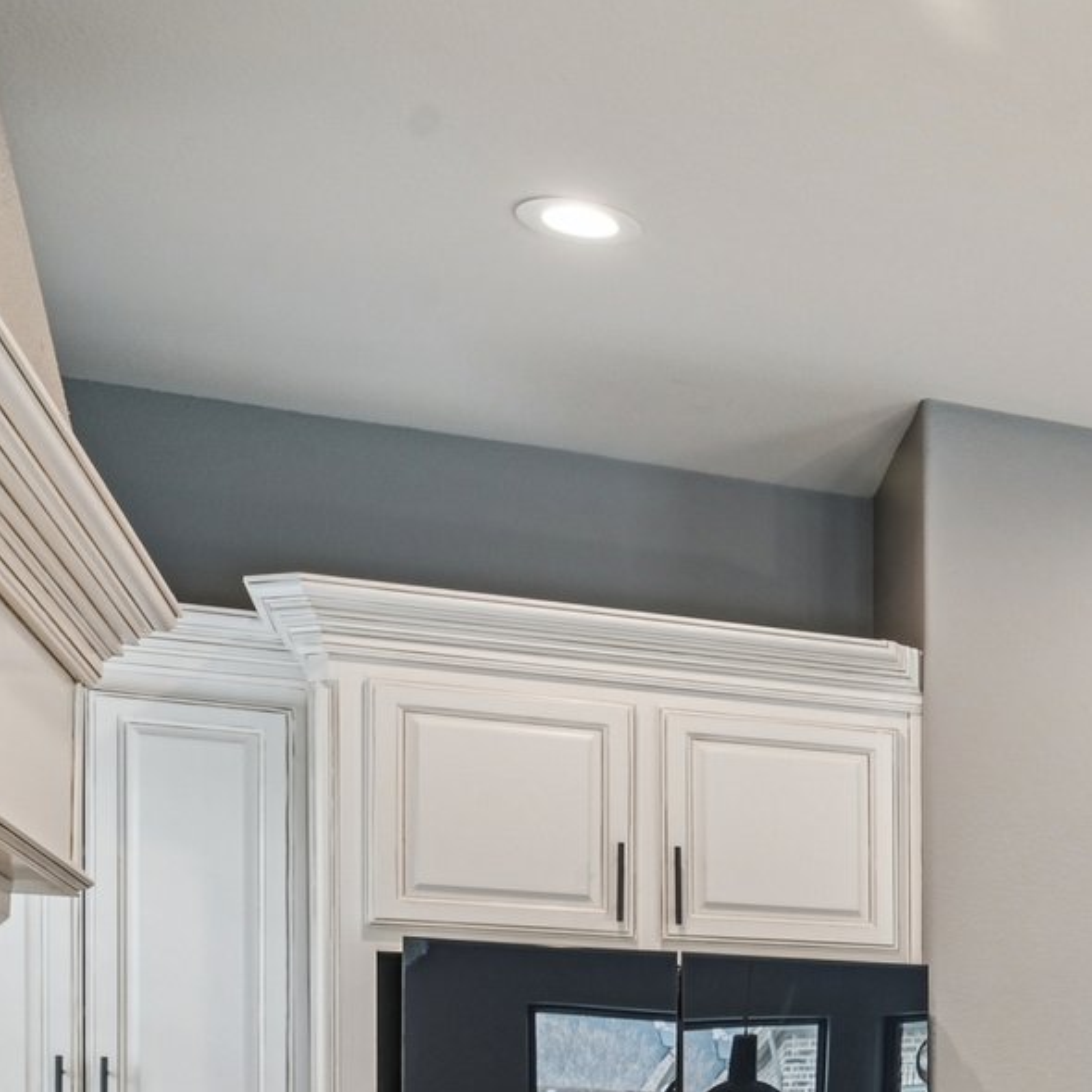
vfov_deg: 26.2
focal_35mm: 60
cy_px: 1200
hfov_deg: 21.5
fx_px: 2158
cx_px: 1821
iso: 400
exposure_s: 1/13
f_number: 8
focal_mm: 20.5
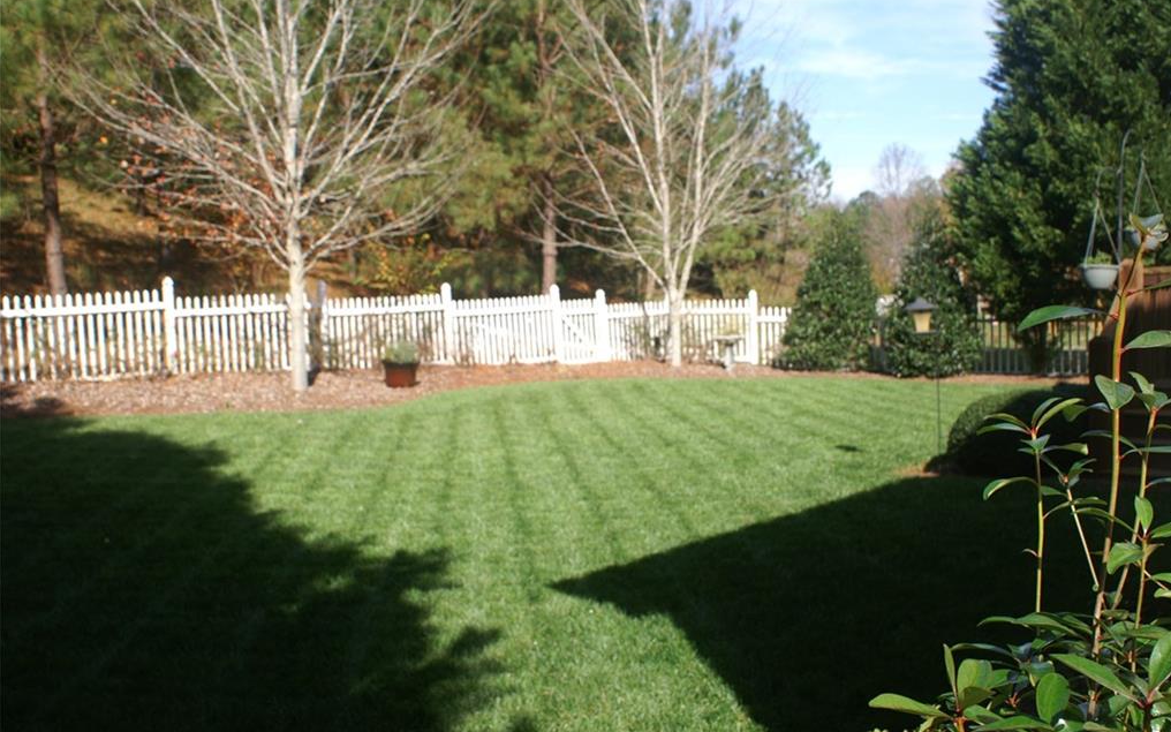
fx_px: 1277
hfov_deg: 49.3
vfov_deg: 32.0
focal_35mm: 40
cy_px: 368
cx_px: 589
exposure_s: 1/125
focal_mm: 26
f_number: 10
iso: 100
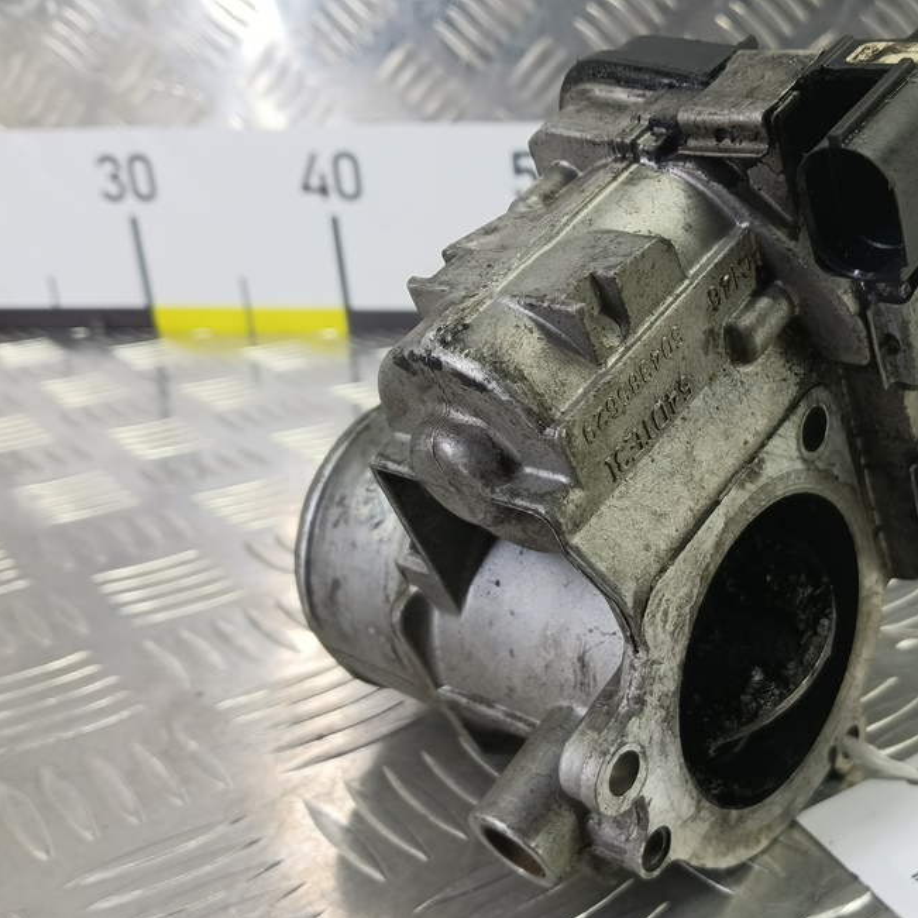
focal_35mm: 32
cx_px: 673
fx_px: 960
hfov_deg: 49.4
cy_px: 472
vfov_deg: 51.1
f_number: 1.6
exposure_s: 1/50
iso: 143
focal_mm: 4.11
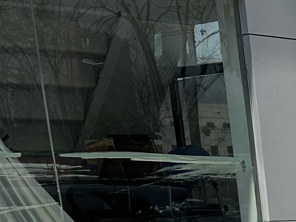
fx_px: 1069
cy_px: 491
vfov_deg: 10.5
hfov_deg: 13.0
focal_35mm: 125
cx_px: 644
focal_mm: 5.7
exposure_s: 1/5882
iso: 50
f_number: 1.5
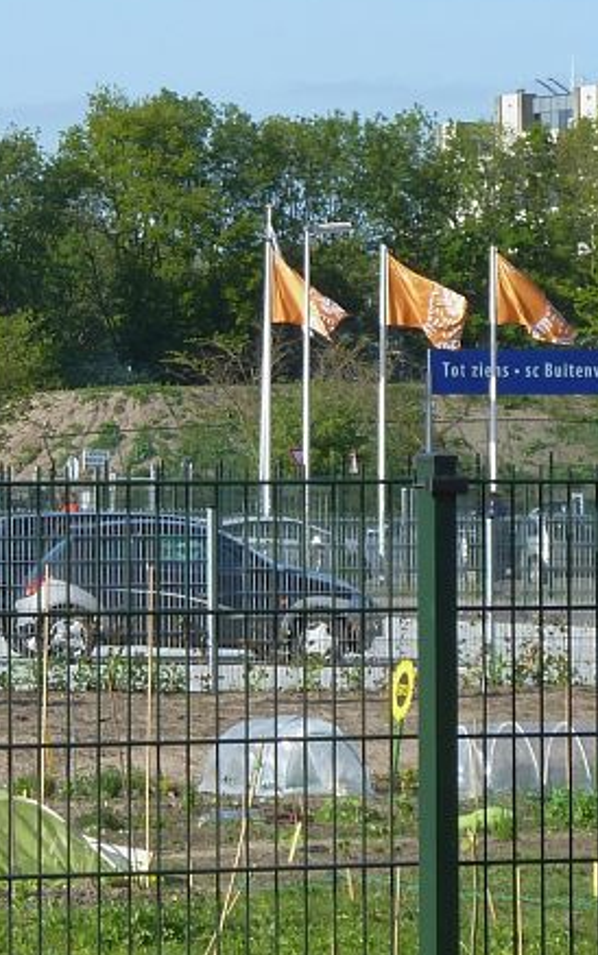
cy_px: 456
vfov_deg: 8.8
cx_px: -166
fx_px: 6202
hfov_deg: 5.5
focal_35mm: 238
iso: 80
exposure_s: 1/250
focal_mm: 15.8
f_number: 4.3
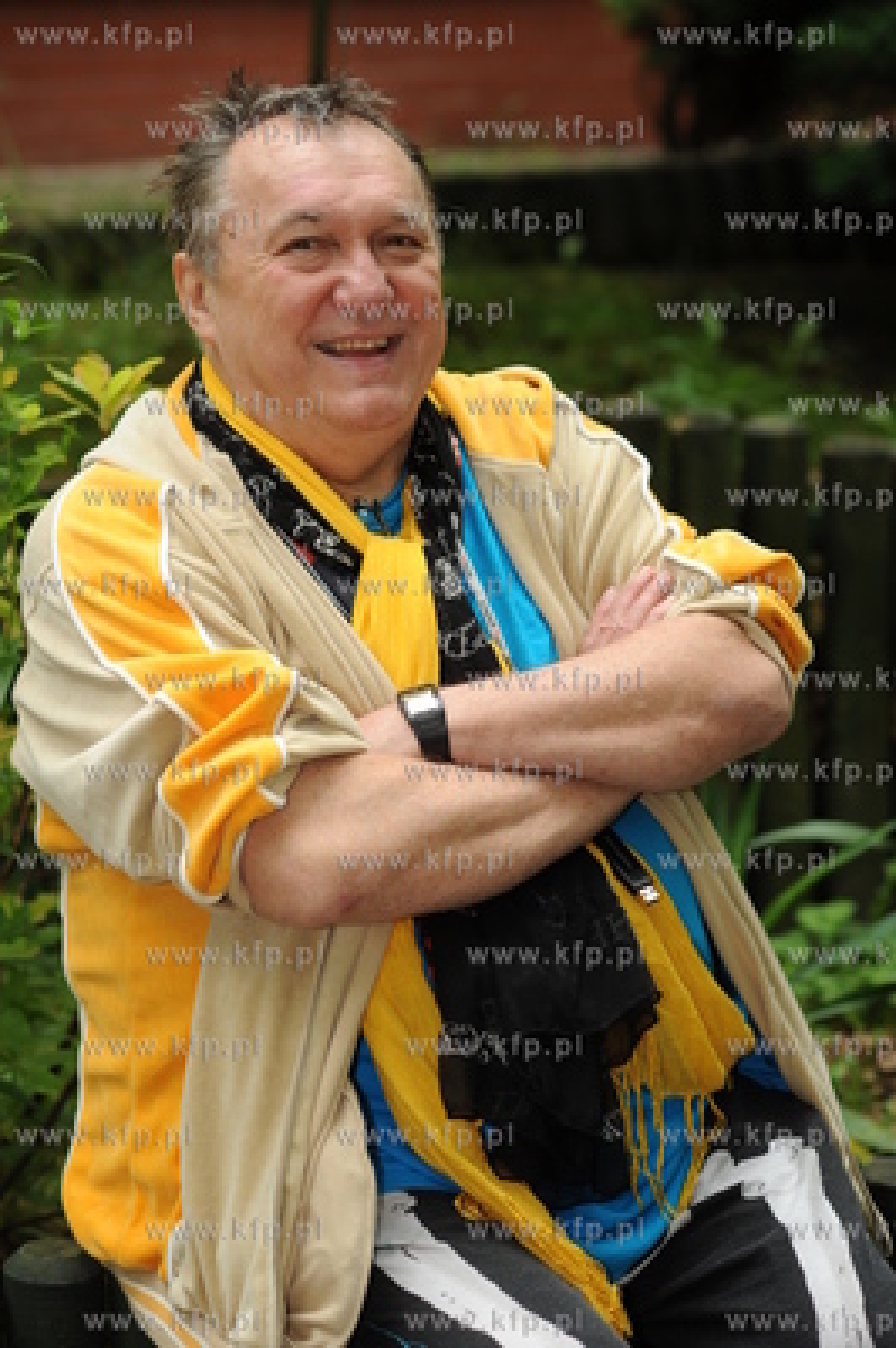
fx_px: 3179
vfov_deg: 23.9
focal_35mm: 85
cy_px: 674
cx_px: 448
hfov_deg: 16.0
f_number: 4
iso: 400
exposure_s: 1/640
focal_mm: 85
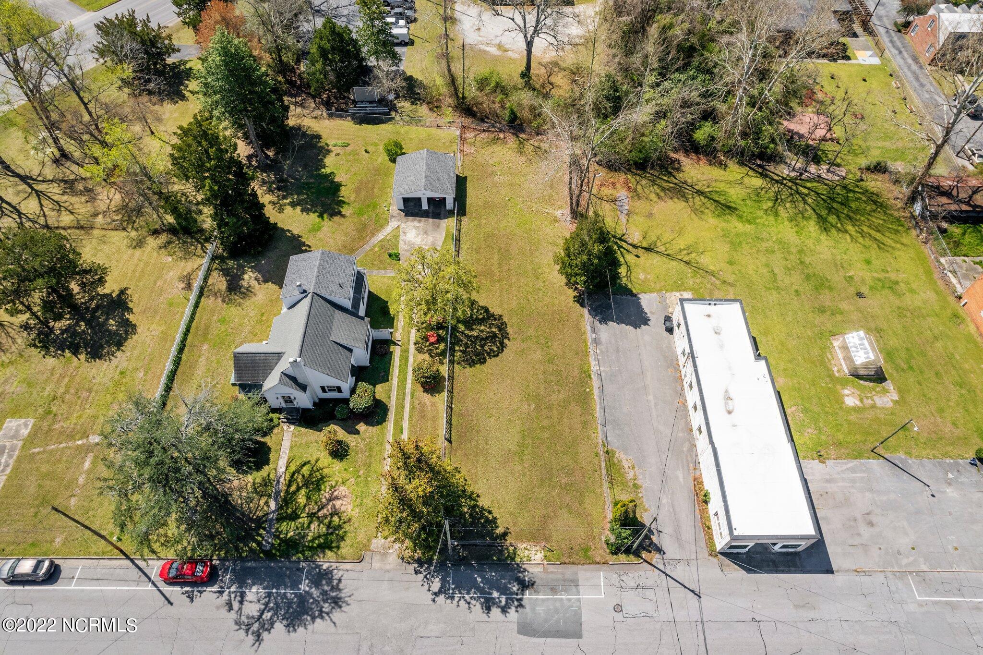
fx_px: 600
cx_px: 492
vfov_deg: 57.2
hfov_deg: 78.6
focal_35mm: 22
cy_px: 328
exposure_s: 1/2000
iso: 100
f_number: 2.8
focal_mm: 8.38
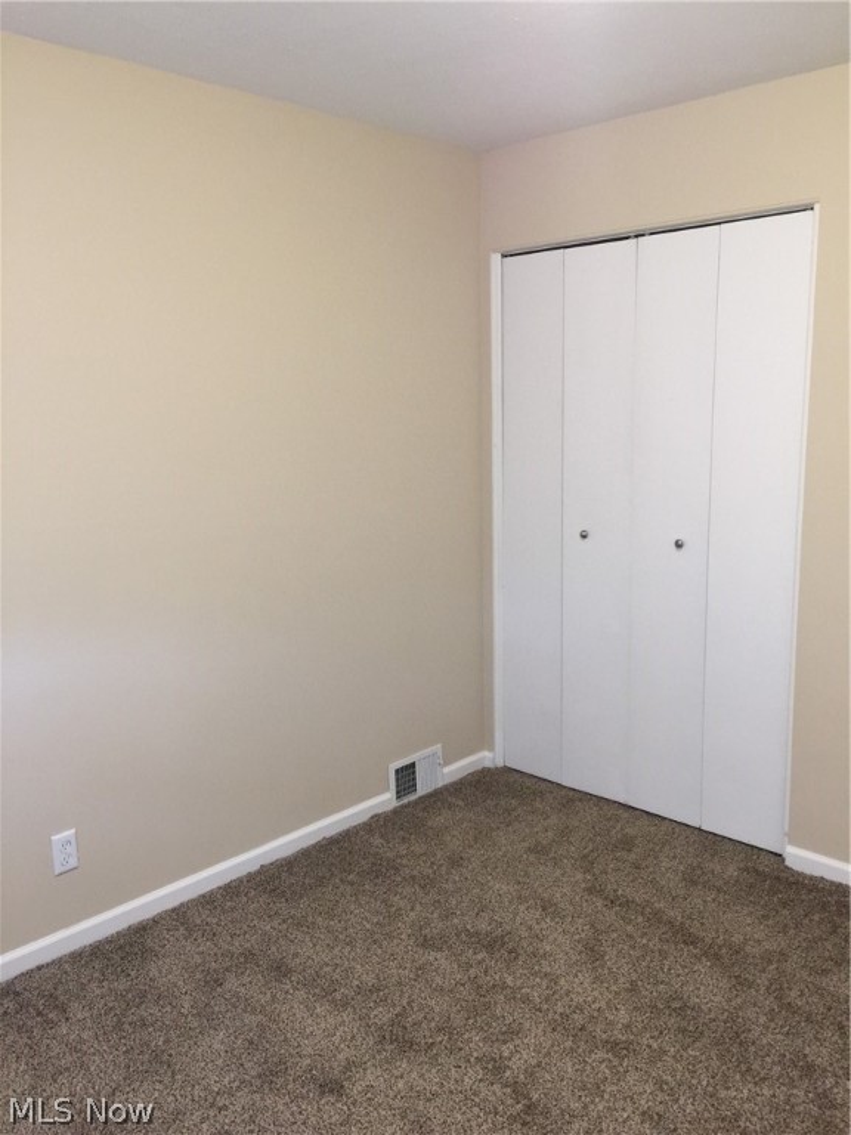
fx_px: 951
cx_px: 426
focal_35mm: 29
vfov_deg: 61.7
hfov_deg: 48.2
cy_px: 568
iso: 80
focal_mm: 4.15
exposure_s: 1/15
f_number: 2.2
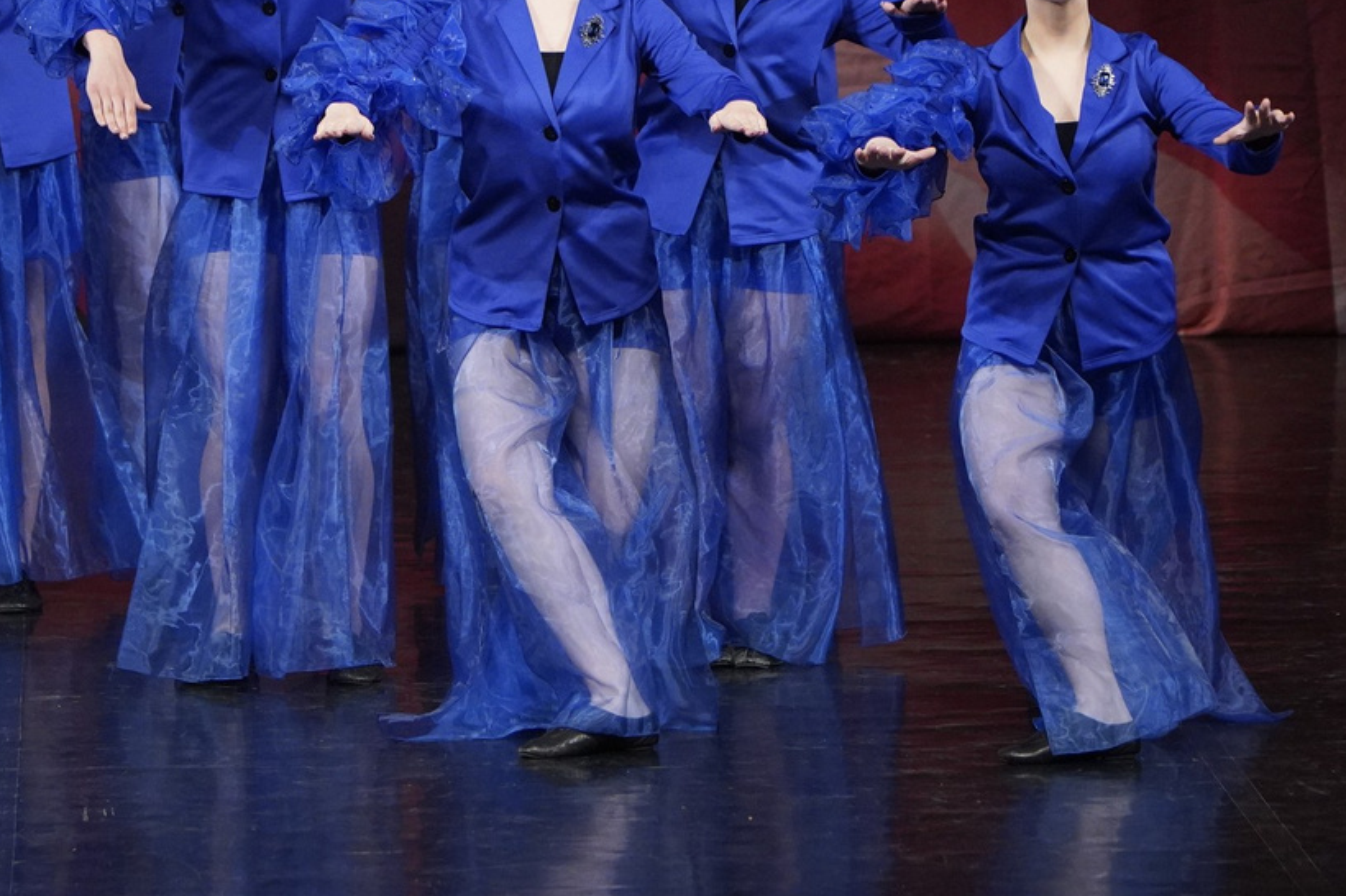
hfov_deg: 6.3
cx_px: 737
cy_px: -250
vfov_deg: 4.2
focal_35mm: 328
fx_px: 12258
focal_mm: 105
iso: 2000
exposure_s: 1/500
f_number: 3.2
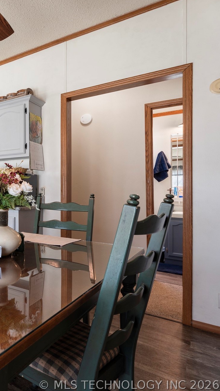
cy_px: 192
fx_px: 270
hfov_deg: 31.4
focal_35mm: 26
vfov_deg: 71.9
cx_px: -81
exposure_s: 1/2.5
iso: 160
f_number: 8
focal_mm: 16
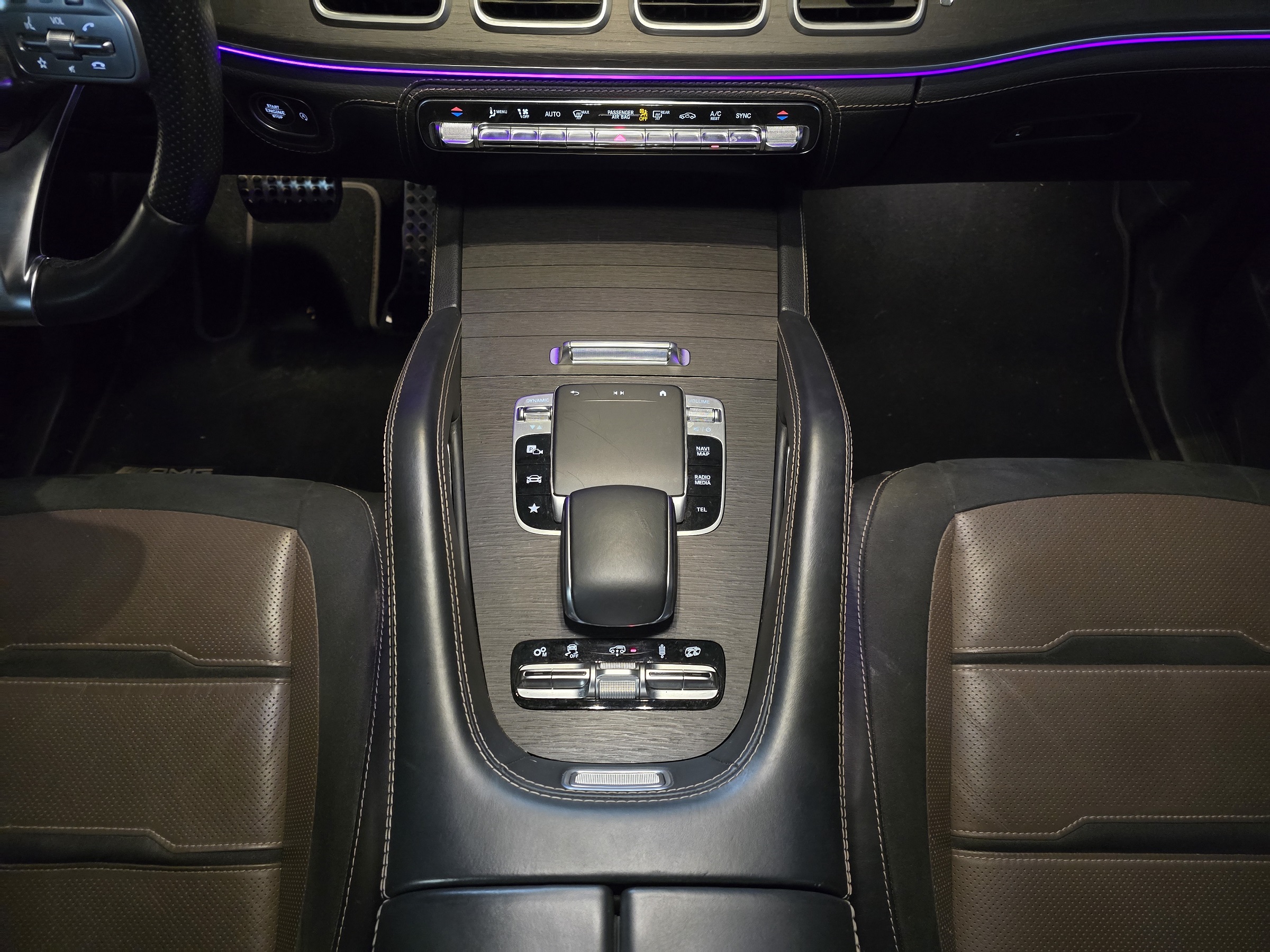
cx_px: 635
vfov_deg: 58.9
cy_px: 476
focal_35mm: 23
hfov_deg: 73.9
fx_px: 844
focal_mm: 6.3
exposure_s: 1/42.1
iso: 1600
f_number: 1.7
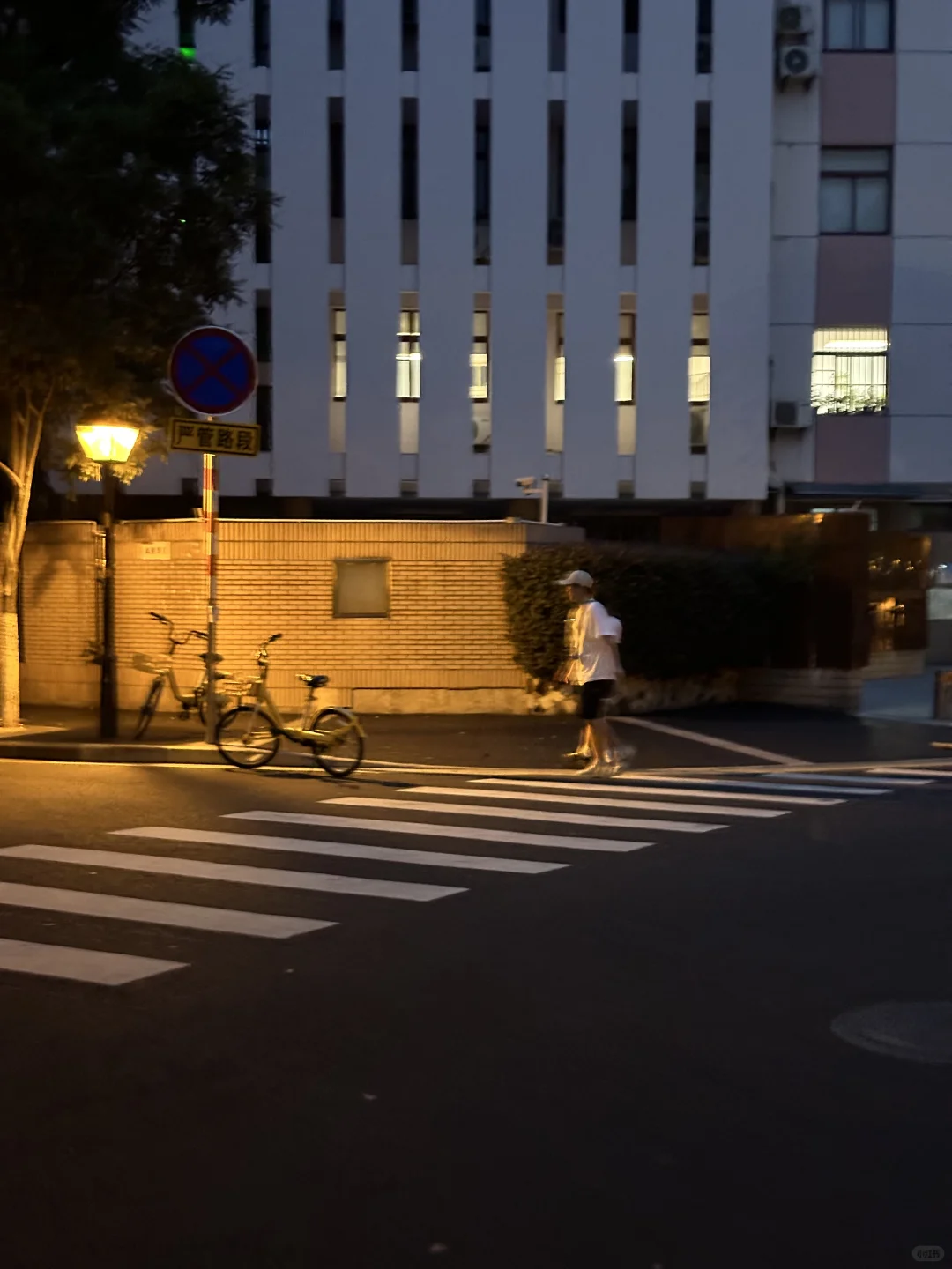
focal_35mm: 48
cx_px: 476
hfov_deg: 30.3
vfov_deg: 39.7
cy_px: 634
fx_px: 1760
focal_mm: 6.86
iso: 1000
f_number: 1.78
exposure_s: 1/20
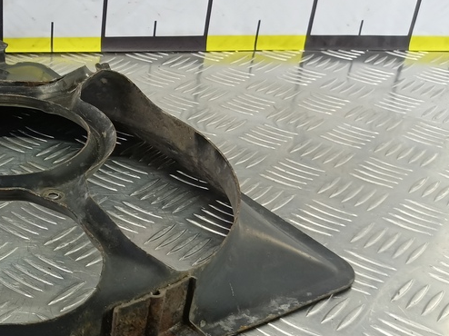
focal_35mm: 56
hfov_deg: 31.8
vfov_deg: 25.9
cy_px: 228
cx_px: 5
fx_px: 726
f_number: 1.6
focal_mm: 4.11
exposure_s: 1/50
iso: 171
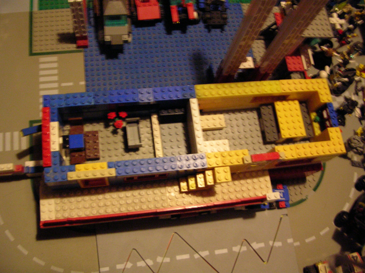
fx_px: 369
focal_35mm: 35
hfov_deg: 52.7
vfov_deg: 40.6
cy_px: 136
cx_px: 182
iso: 200
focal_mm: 5.8
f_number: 2.8
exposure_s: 1/3.5
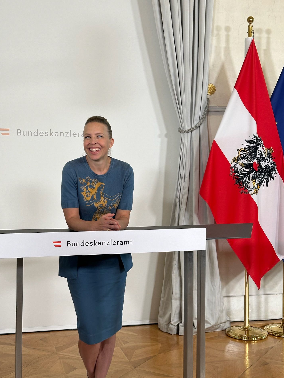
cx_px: 153
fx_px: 569
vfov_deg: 36.8
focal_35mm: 52
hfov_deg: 28.0
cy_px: 178
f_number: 1.78
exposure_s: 1/100
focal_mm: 6.86
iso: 80
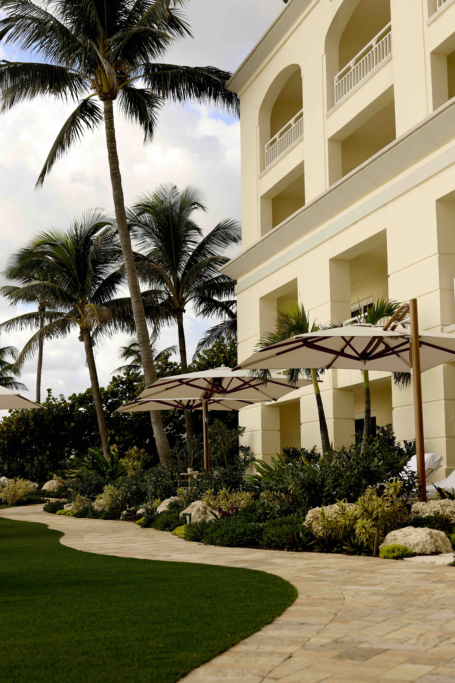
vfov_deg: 39.6
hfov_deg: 27.0
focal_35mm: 50
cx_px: 228
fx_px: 948
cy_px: 342
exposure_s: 1/500
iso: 200
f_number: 5
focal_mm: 50
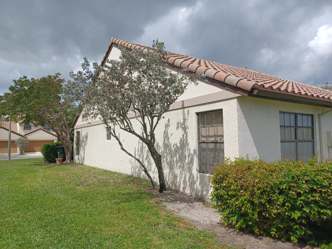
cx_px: 166
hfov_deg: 69.4
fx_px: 240
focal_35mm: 25
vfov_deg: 54.9
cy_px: 124
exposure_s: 1/617
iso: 32
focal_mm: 4.6
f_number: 1.8
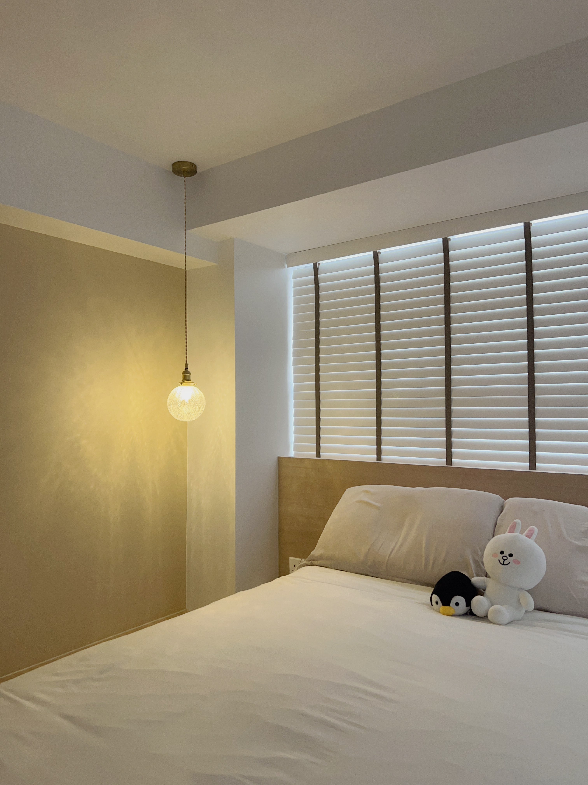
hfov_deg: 53.1
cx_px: 294
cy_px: 392
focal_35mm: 26
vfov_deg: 67.3
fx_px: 589
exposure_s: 1/100
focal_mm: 5.7
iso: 125
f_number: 1.5
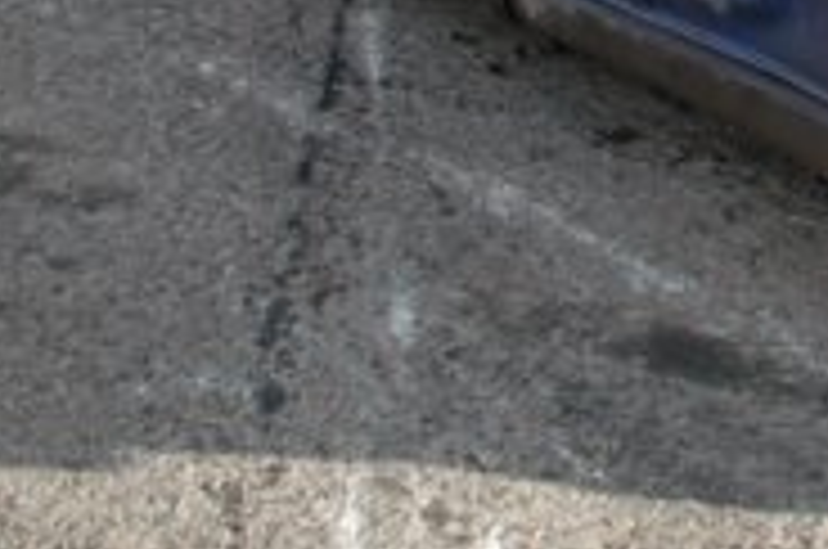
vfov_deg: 11.2
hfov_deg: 16.9
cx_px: 1044
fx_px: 2640
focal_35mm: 115
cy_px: -356
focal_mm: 22
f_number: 4
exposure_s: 1/500
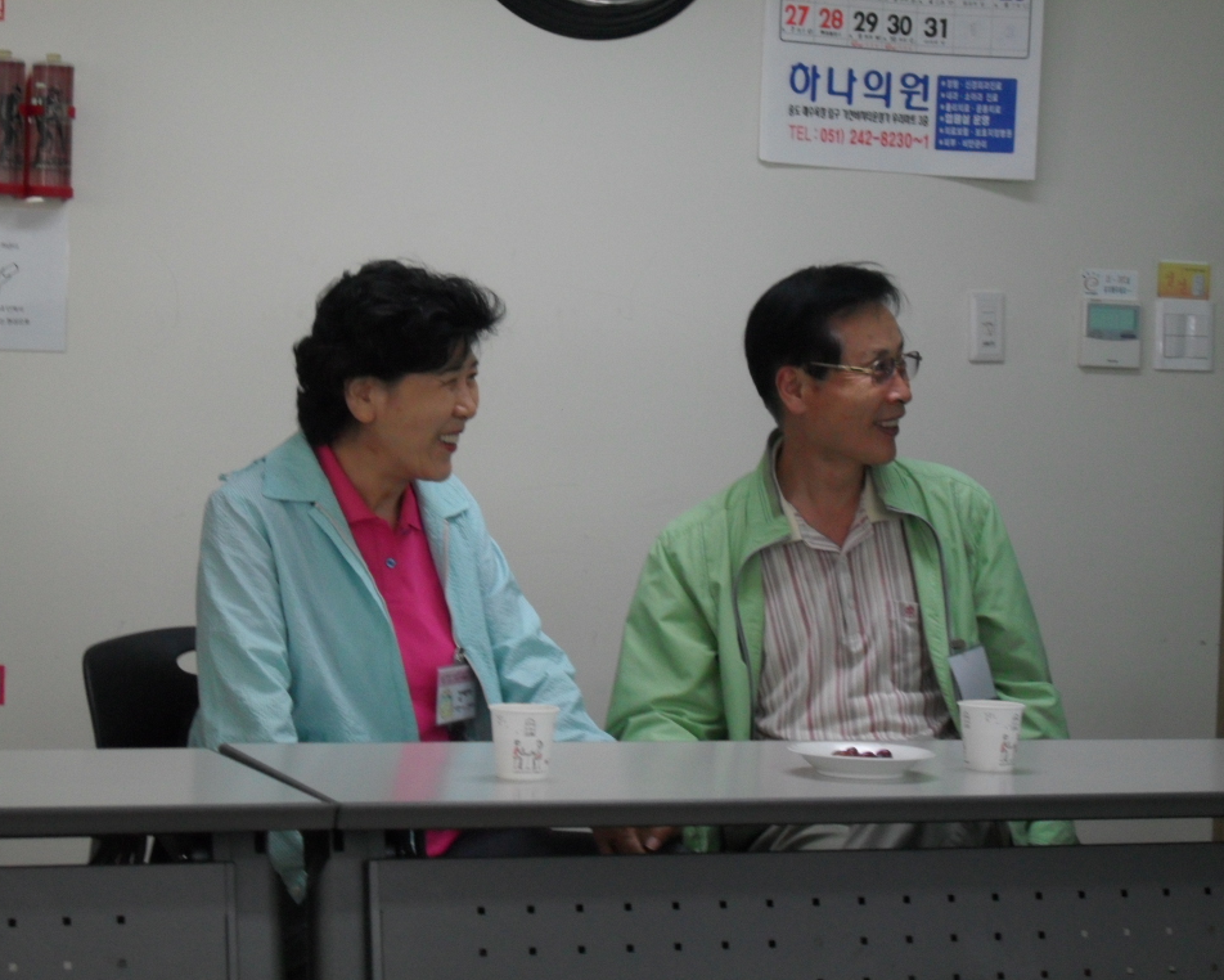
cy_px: 491
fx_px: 3044
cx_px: 593
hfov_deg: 22.7
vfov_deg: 18.3
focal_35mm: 84
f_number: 4.4
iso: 200
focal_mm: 14.1
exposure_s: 1/30
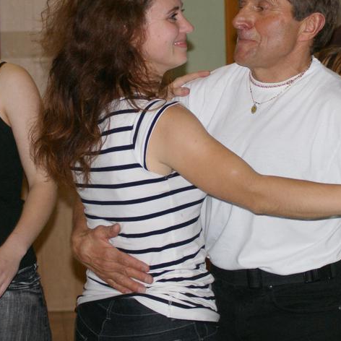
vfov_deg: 9.8
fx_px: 1985
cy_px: 97
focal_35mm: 178
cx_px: 192
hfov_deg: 9.8
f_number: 4
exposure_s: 1/80
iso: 400
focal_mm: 55
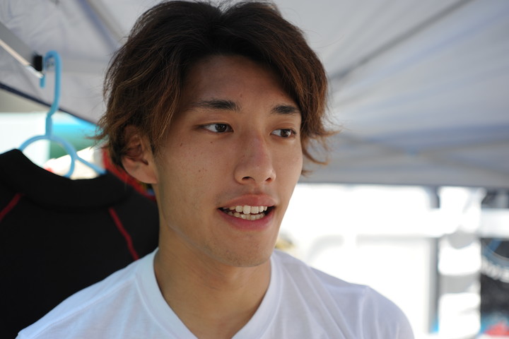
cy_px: 170
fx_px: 778
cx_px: 254
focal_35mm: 55
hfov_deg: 36.2
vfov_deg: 24.6
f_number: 4
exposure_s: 1/500
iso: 400
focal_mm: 55
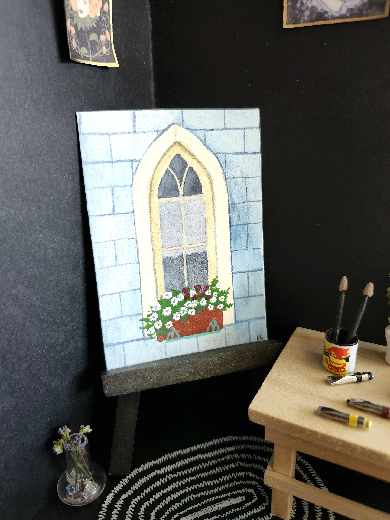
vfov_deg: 73.9
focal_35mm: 23
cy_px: 260
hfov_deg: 58.9
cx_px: 195
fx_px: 346
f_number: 1.8
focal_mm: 5.54
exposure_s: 1/120
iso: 640
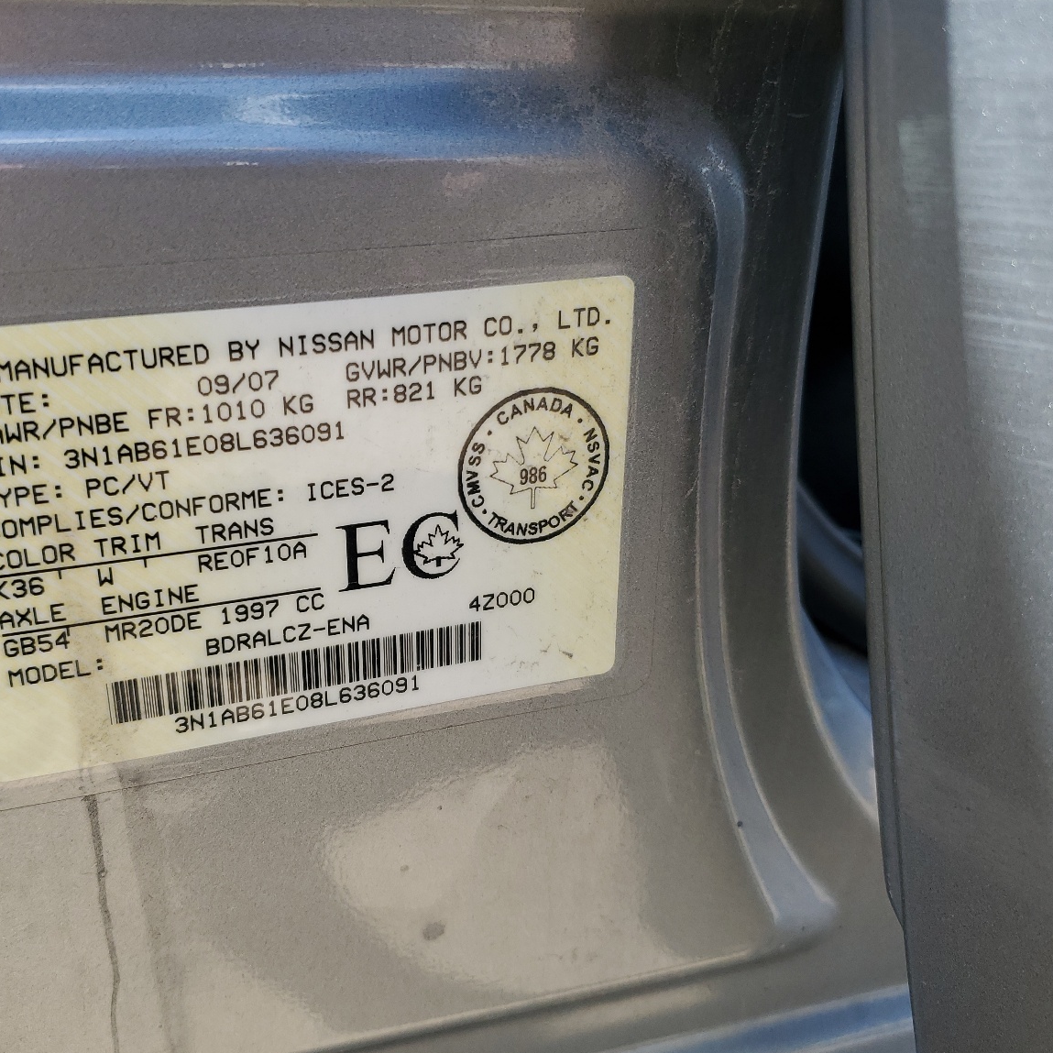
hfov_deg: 50.7
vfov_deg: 51.1
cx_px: 410
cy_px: 532
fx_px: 1101
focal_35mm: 32
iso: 50
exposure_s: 1/476
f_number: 1.5
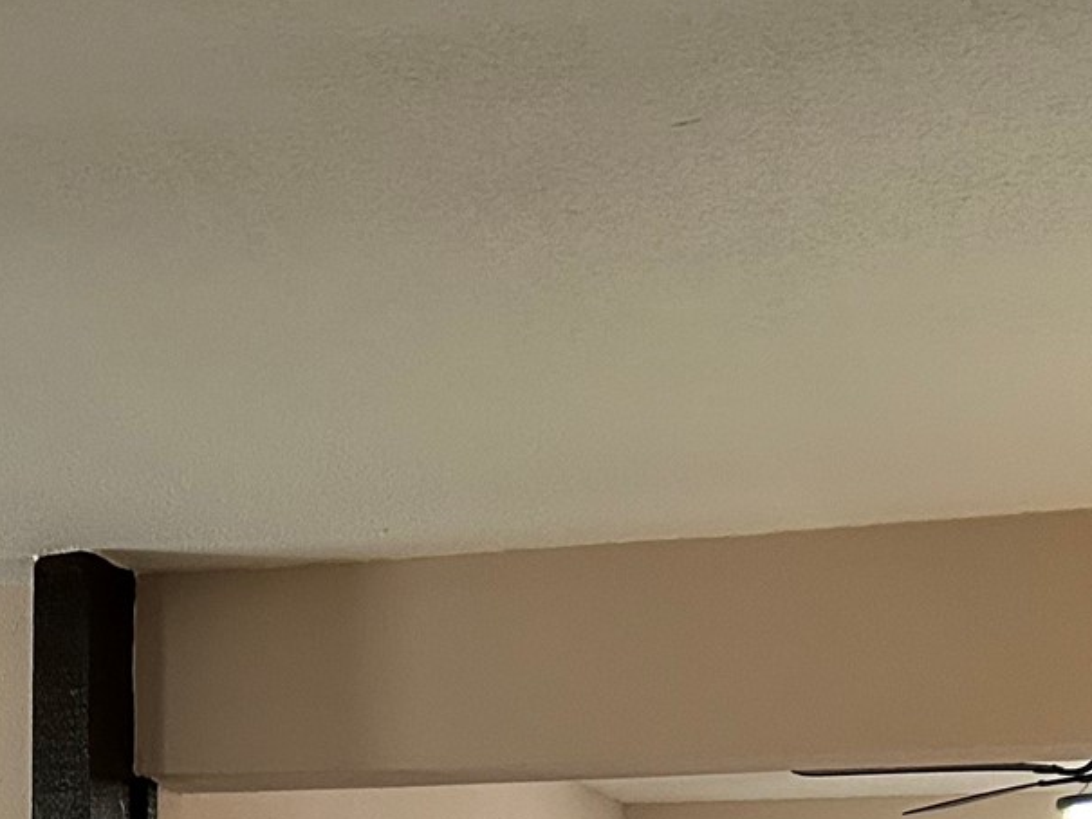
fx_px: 2777
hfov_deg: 21.8
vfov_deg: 15.3
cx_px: 152
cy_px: 1290
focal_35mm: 88
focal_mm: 5.7
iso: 320
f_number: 1.5
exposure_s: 1/60
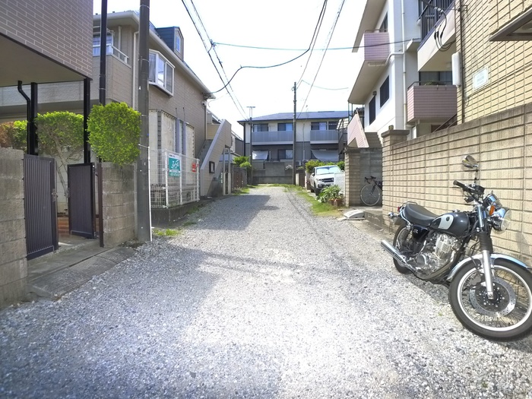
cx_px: 266
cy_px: 200
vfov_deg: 56.8
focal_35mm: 24
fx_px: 369
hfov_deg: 71.6
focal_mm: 5.1
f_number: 2.8
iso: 400
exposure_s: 1/400
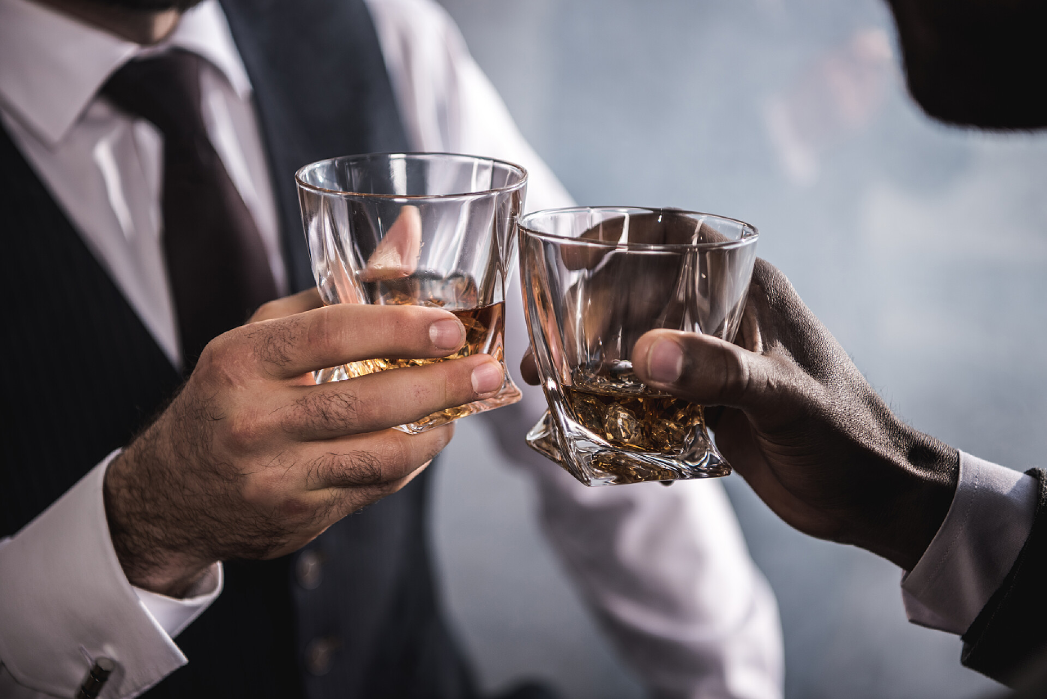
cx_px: 524
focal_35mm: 70
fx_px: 2036
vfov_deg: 19.5
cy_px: 350
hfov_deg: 28.8
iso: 100
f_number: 2.8
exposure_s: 1/160
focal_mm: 70
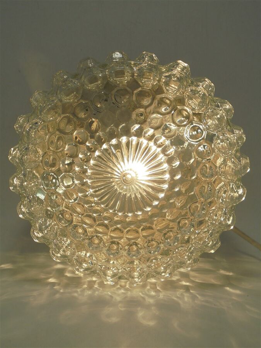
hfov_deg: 33.6
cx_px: 130
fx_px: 432
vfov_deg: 43.9
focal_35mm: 43
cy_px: 174
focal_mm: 7.8
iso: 100
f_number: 4.5
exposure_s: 1/500
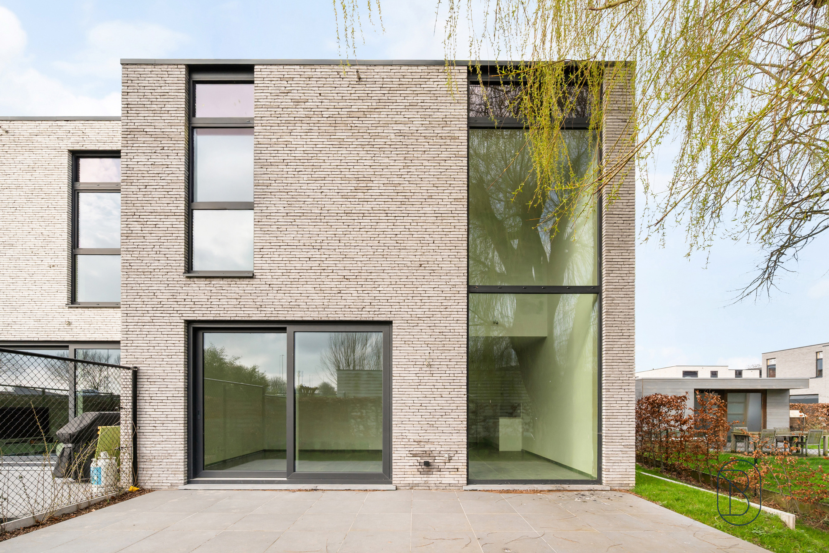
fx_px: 322
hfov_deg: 104.3
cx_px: 414
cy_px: 276
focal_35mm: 14
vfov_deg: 81.2
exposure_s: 1/200
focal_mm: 14
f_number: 11
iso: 250
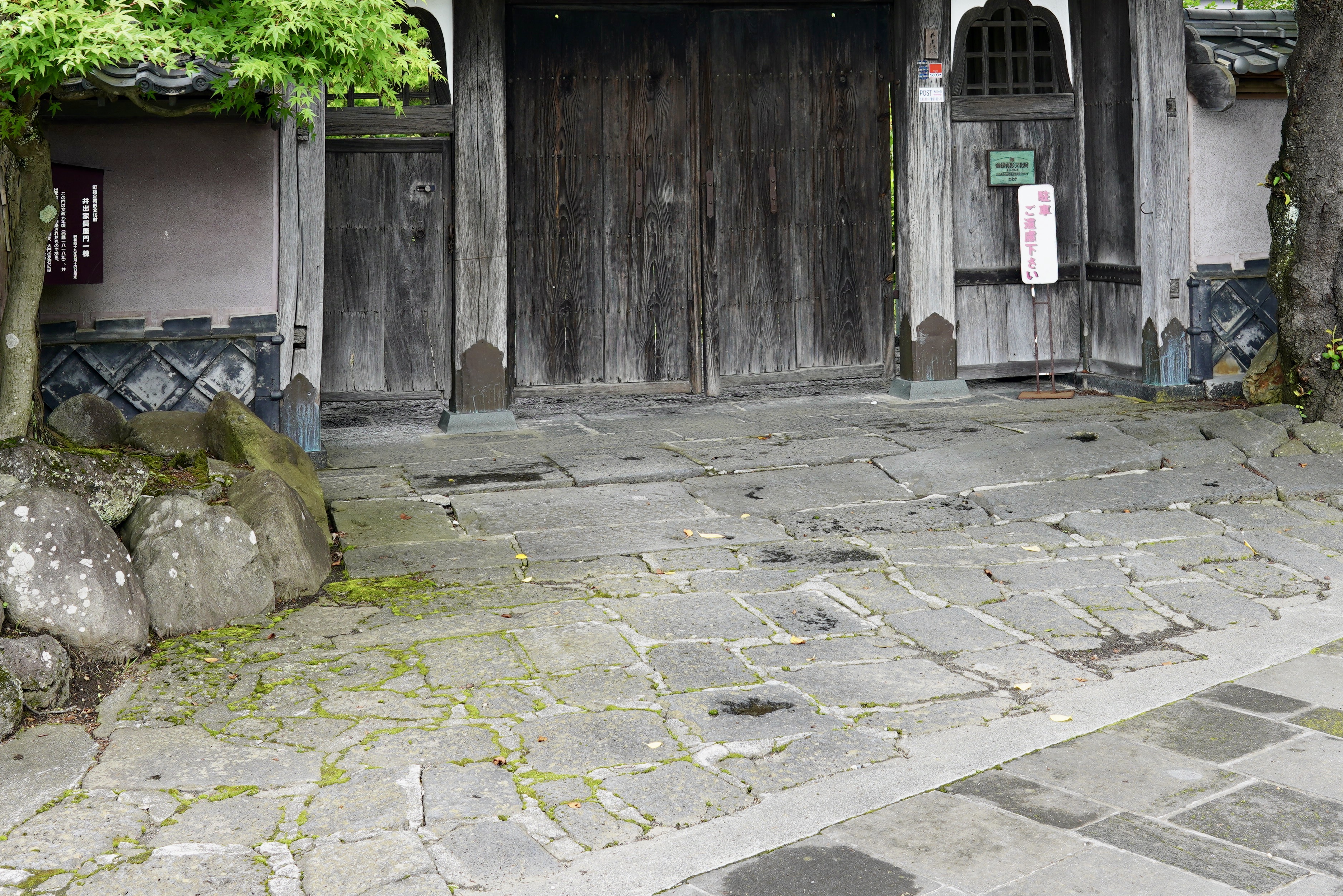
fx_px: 1903
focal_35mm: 51
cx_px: 731
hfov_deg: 38.8
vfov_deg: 25.4
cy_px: 36
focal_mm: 24
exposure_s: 1/100
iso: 100
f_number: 5.6
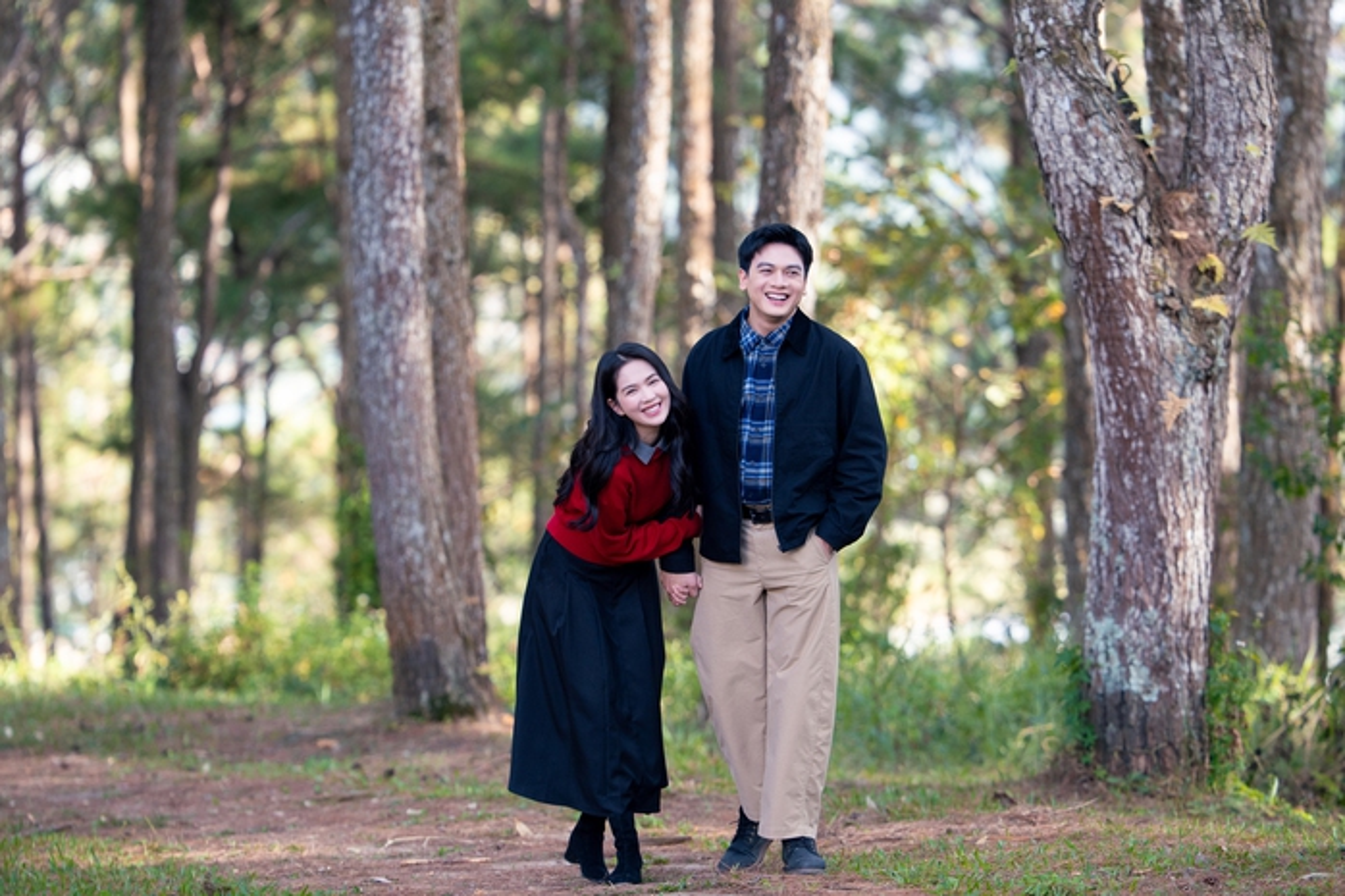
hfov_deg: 15.2
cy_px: 448
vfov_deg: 10.2
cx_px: 672
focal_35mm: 135
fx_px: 5042
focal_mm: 135
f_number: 2.2
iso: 400
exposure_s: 1/640
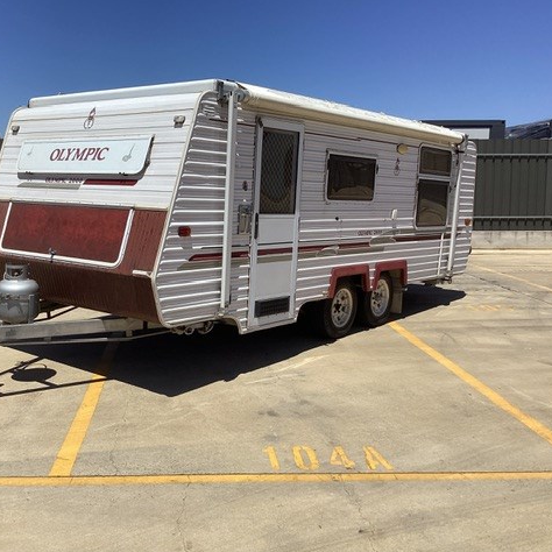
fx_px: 668
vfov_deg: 44.9
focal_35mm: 37
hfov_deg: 44.4
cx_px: 194
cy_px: 274
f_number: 2.4
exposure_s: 1/2717
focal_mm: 3.3
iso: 25
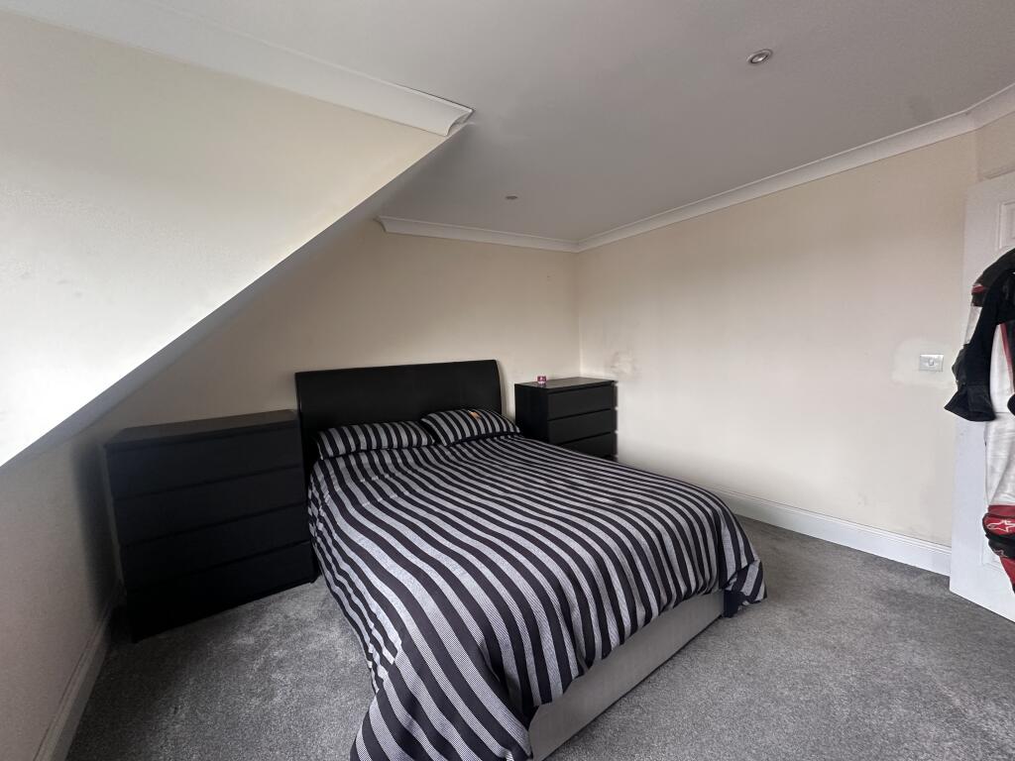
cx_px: 508
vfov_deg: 85.7
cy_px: 380
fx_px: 411
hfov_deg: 102.1
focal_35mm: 14
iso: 320
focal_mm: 2.22
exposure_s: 1/72
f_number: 2.2
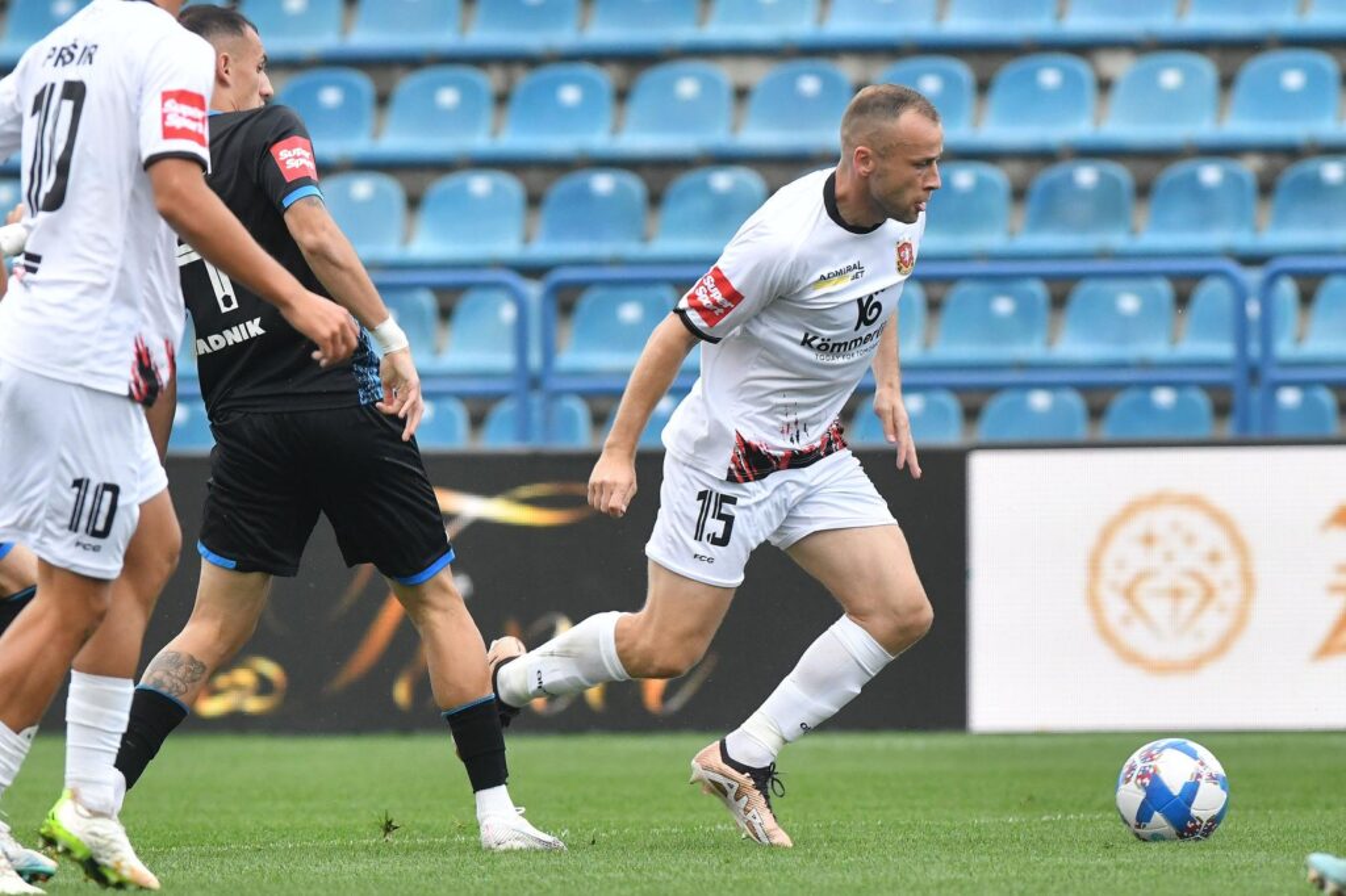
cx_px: 673
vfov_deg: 4.6
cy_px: 448
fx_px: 11212
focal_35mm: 300
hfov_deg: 6.9
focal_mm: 300
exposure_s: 1/1250
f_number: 5
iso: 1600
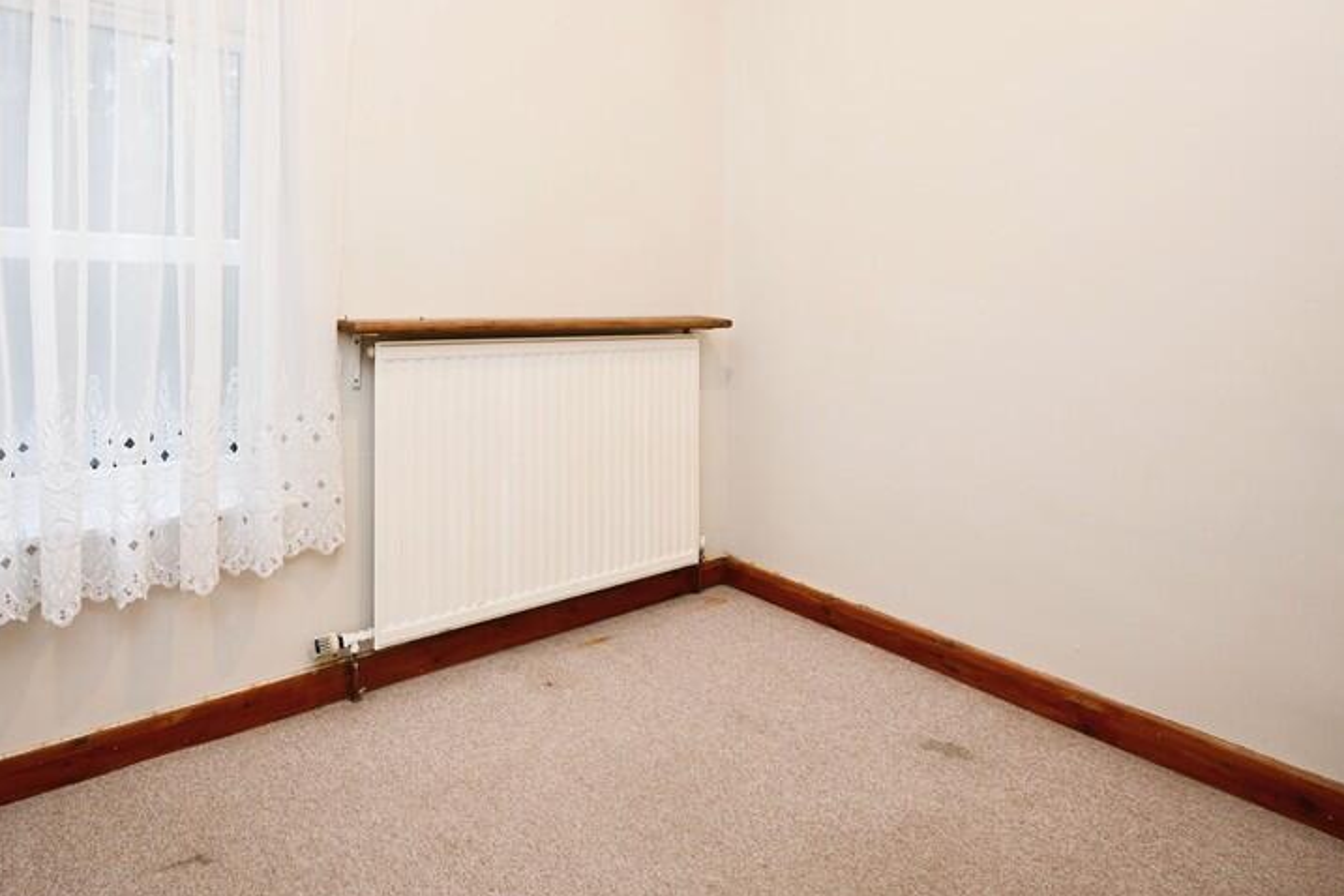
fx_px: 747
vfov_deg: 60.4
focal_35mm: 20
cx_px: 555
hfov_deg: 83.2
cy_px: 295
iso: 450
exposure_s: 1/60
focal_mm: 14
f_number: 4
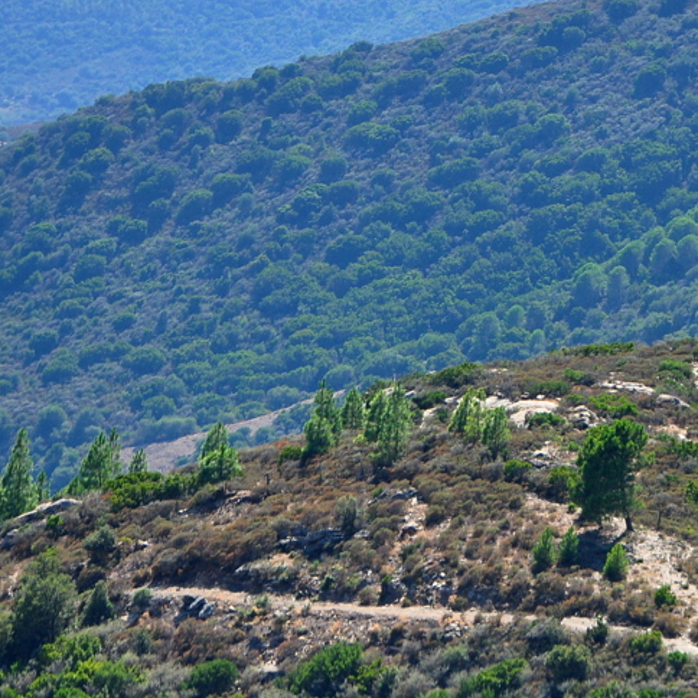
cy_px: 337
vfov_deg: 6.2
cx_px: 588
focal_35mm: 283
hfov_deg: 6.2
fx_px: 6454
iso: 400
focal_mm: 105
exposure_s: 1/640
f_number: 7.1
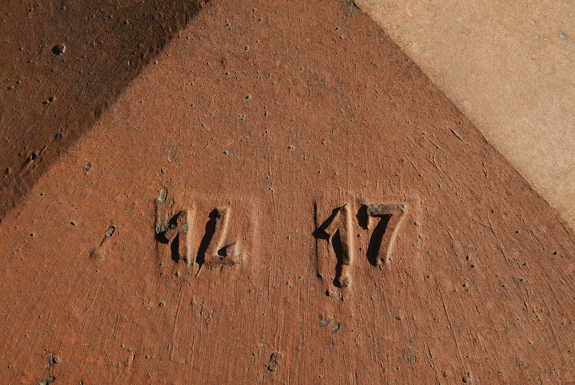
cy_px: 192
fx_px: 1199
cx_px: 288
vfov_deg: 18.2
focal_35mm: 75
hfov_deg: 27.0
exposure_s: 1/200
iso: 100
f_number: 7.1
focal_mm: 50
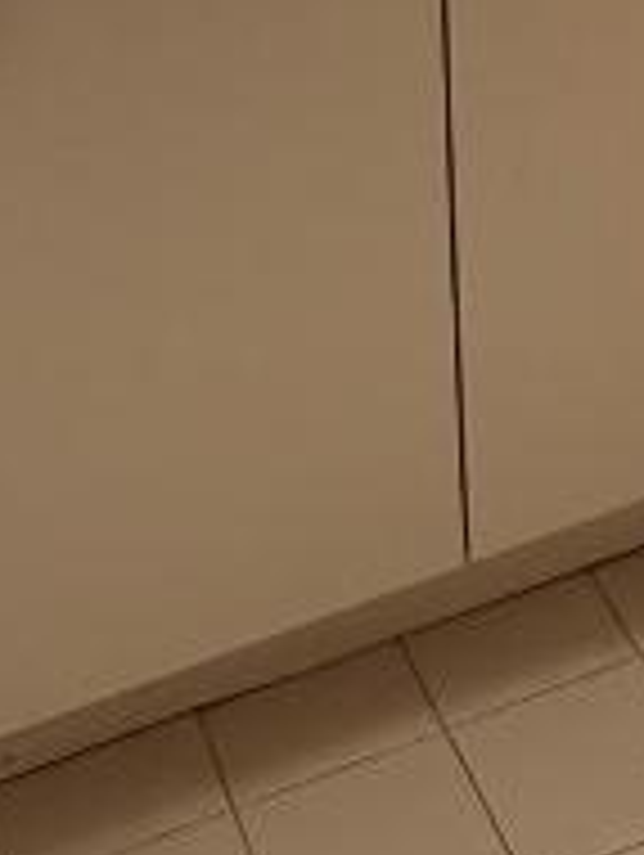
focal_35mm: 97
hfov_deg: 14.9
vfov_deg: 16.3
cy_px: -770
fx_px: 2401
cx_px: 703
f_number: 1.78
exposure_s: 1/120
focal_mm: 6.86
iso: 200
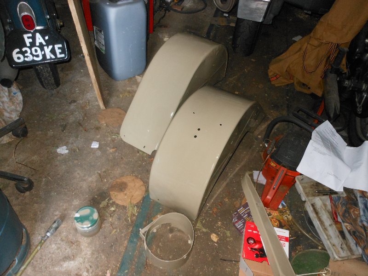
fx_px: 298
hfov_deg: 63.4
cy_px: 138
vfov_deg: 49.7
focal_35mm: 28
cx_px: 184
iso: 400
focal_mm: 5
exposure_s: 1/25
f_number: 3.7
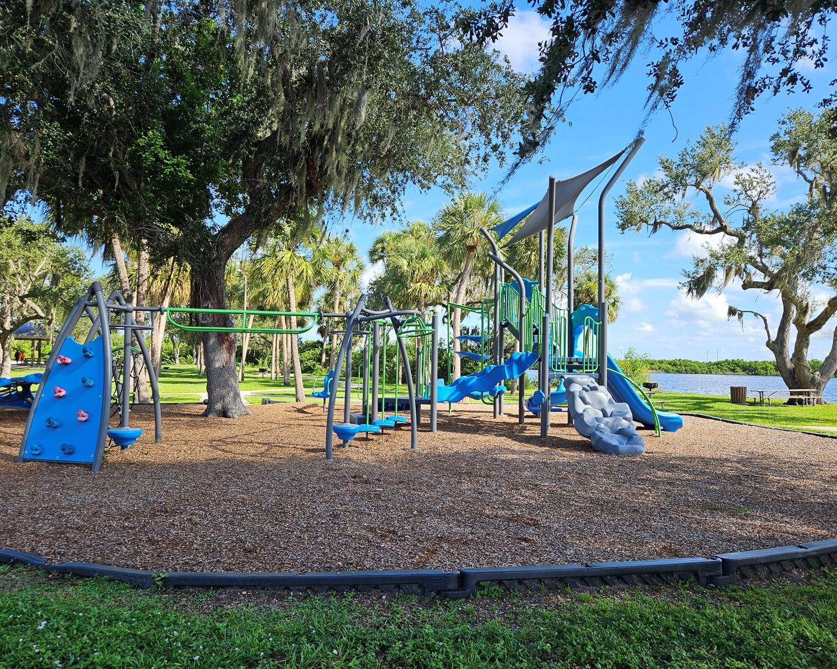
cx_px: 418
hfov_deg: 70.3
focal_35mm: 24
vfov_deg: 58.8
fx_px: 594
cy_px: 334
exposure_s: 1/724
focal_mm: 5.4
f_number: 1.8
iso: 25
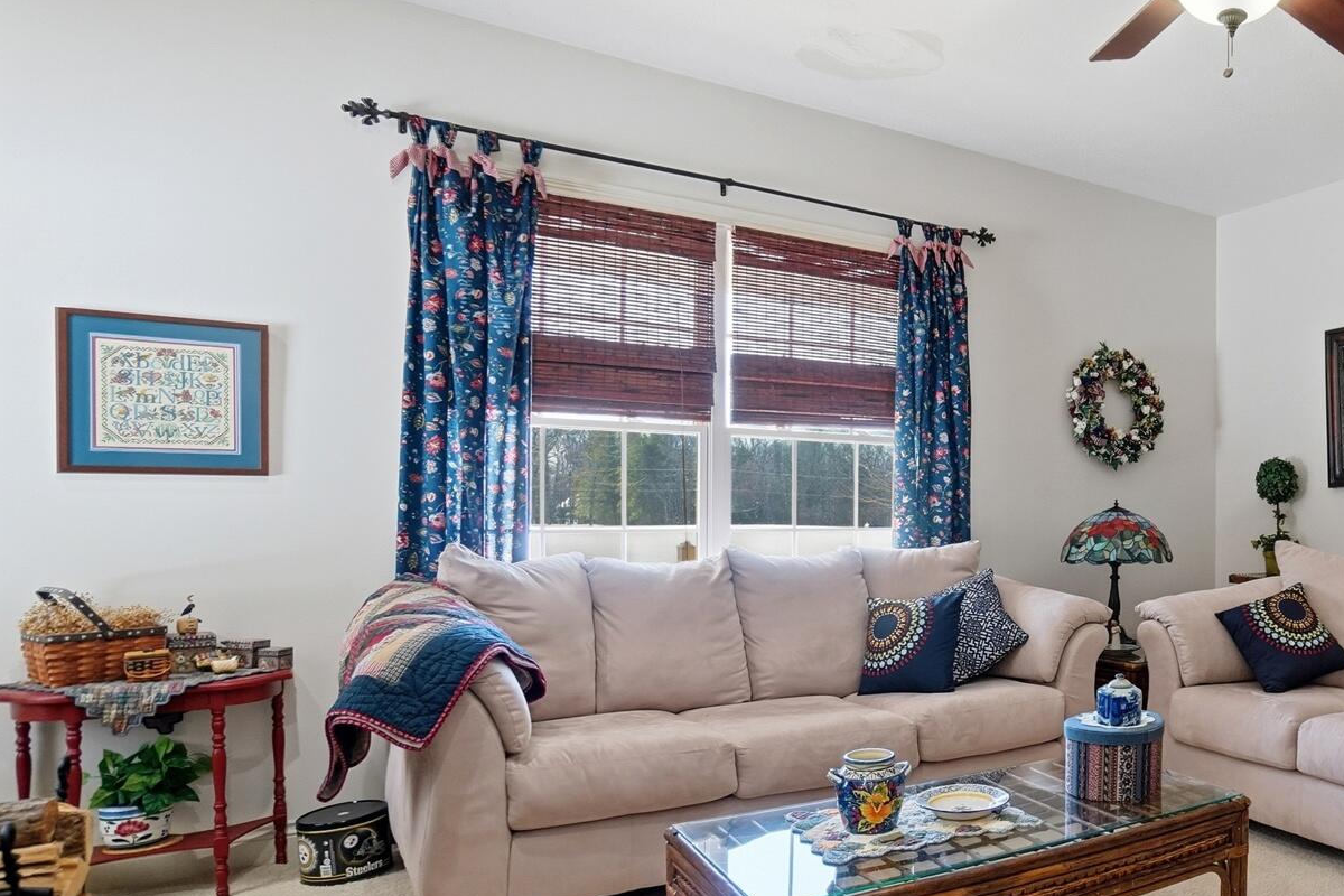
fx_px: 933
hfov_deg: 64.5
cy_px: 528
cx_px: 1096
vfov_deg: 51.0
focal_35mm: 25
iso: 100
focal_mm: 10
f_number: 4
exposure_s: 1/250
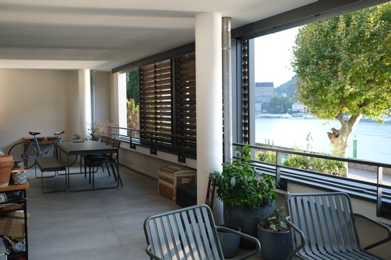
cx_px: 196
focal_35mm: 35
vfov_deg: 37.9
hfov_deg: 54.4
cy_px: 130
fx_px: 380
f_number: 3.6
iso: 160
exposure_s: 1/120
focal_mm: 23
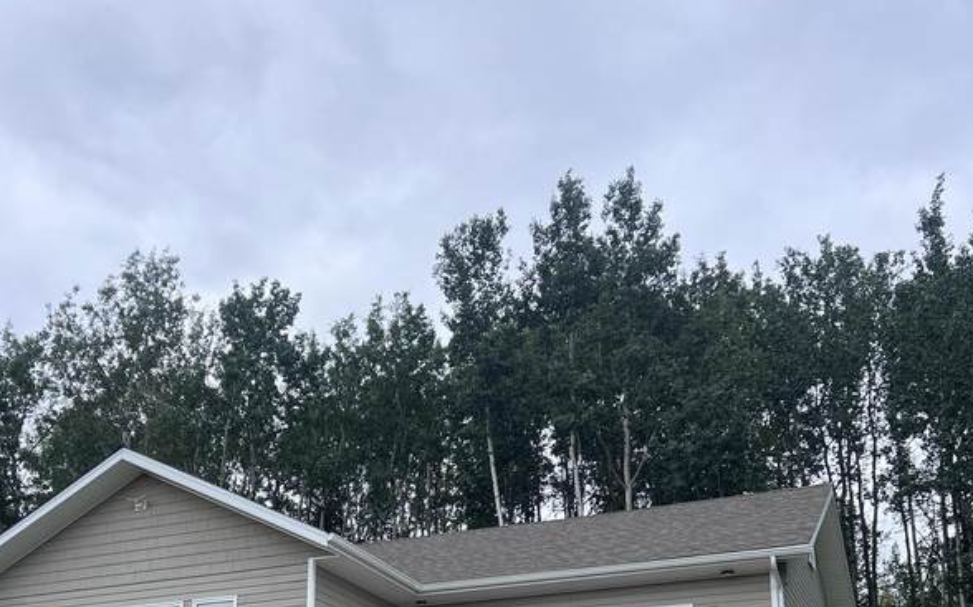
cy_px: 594
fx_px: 1193
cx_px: 397
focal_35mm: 45
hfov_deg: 44.2
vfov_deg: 27.1
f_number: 1.5
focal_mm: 5.7
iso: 50
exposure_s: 1/2695
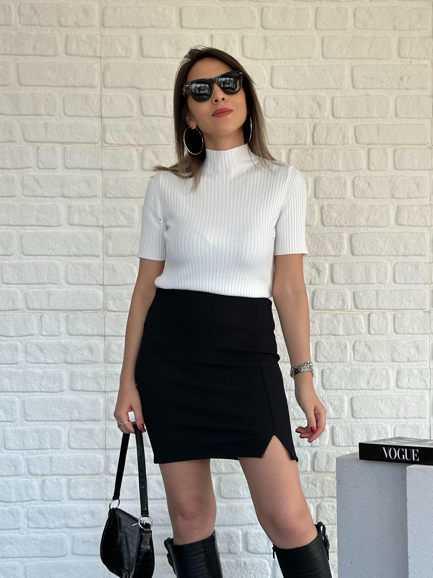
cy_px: 373
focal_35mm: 65
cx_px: 240
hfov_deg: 22.6
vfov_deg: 29.7
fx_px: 1084
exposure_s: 1/409
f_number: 1.78
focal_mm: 6.86
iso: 80
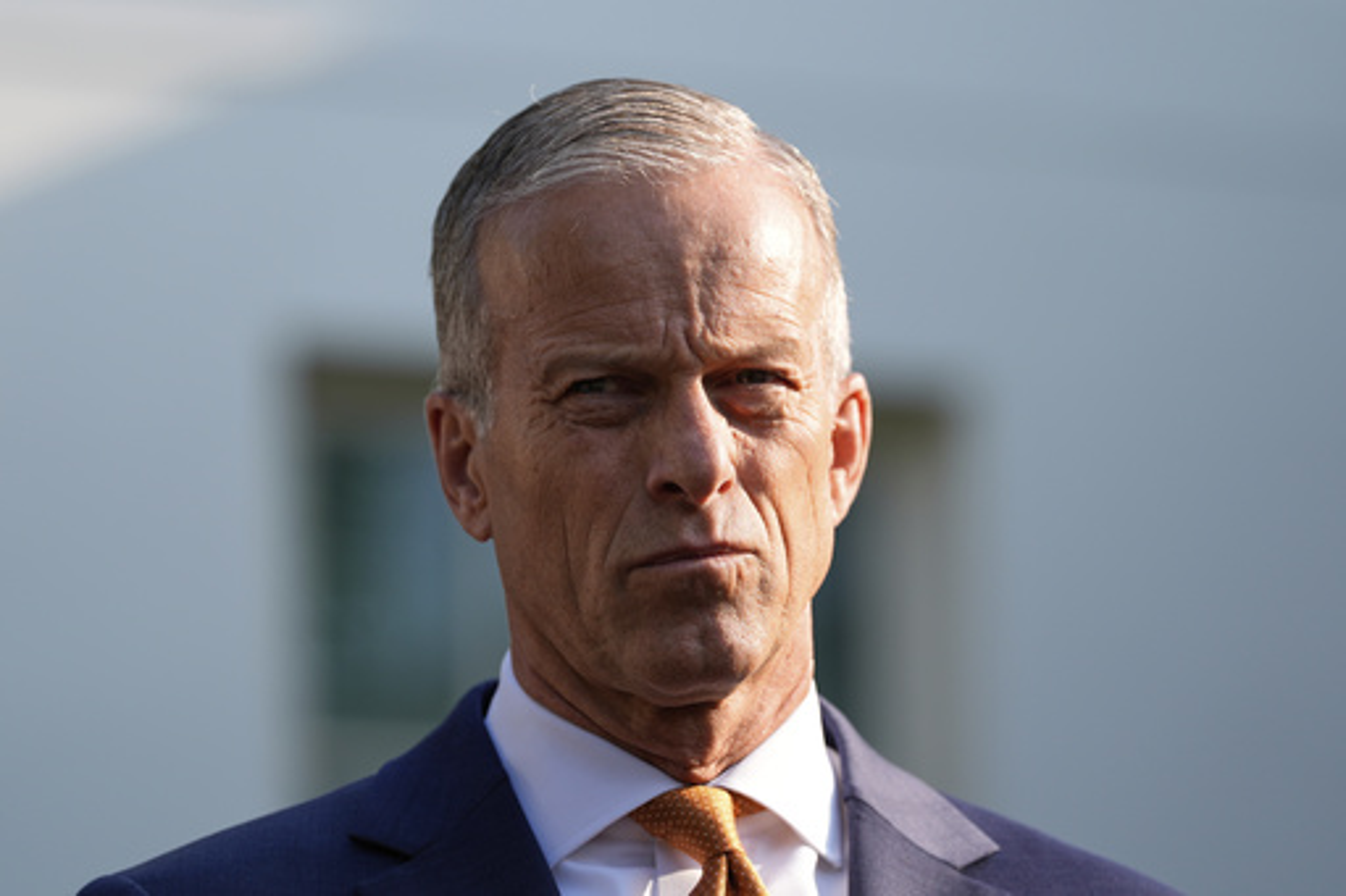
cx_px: 673
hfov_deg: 10.3
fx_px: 7475
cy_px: 448
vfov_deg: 6.9
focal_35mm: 200
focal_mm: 200
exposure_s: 1/1250
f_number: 4
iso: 250
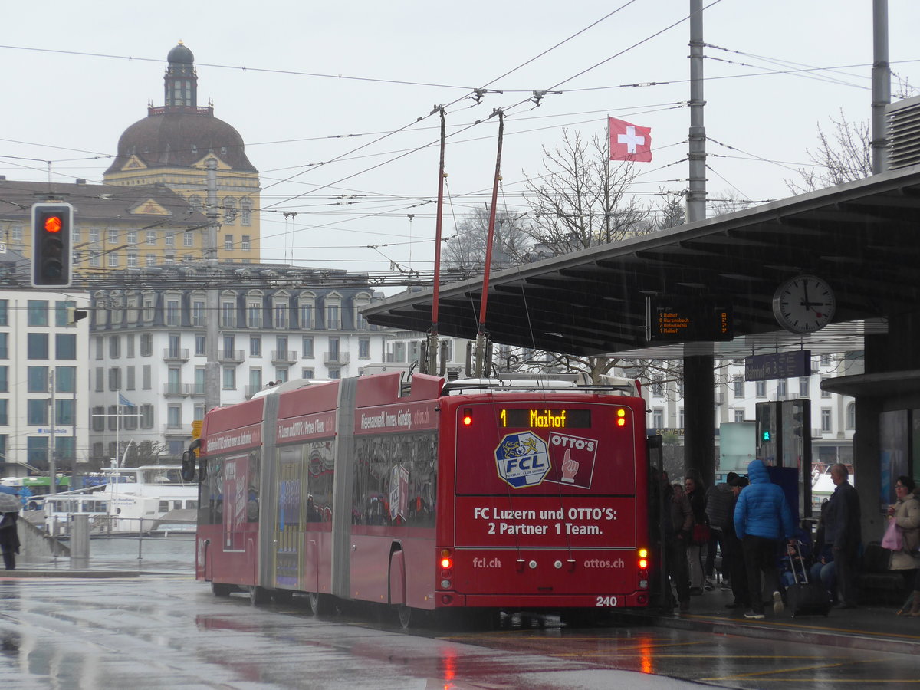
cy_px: 345
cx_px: 460
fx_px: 4412
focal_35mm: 166
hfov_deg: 11.9
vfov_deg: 8.9
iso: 160
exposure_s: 1/100
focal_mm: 32.3
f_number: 5.6
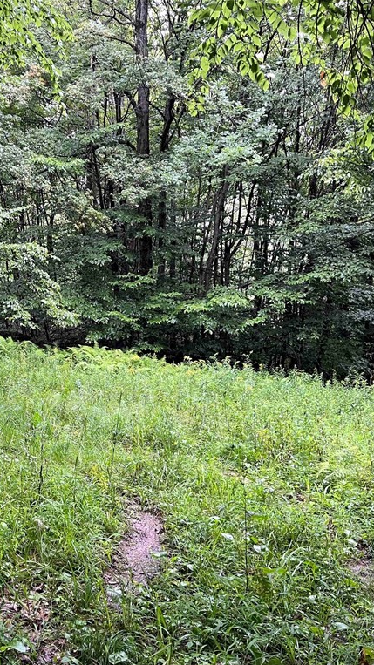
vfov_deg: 52.8
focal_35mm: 38
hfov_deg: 29.6
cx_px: 20
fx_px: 670
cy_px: 334
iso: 125
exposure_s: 1/62
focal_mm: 5.1
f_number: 1.6
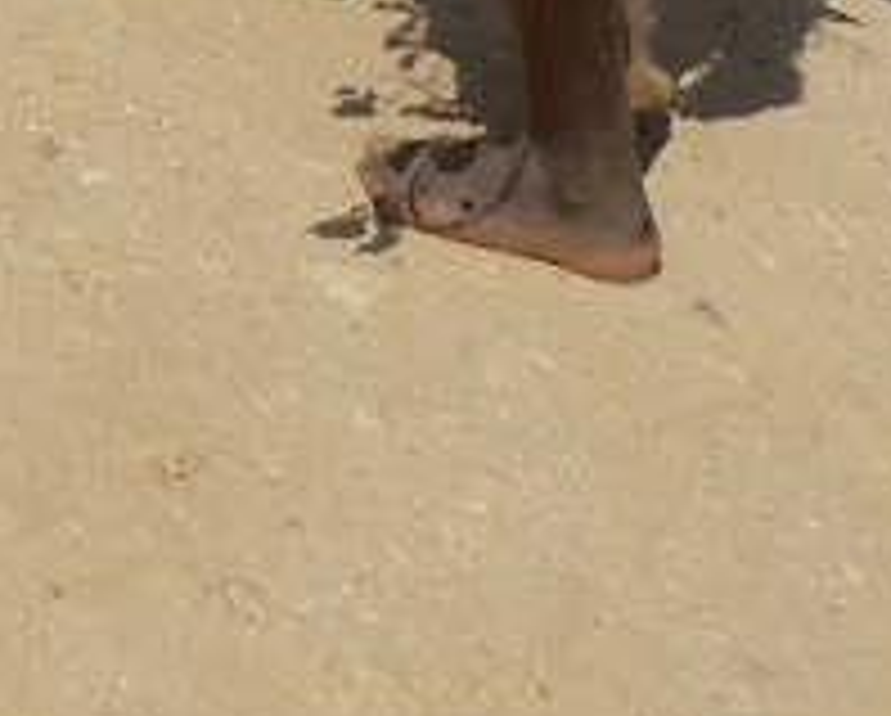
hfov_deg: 13.0
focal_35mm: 141
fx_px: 3724
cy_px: -959
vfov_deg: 9.8
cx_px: -364
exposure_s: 1/160
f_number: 10.2
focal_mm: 4.8
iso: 80
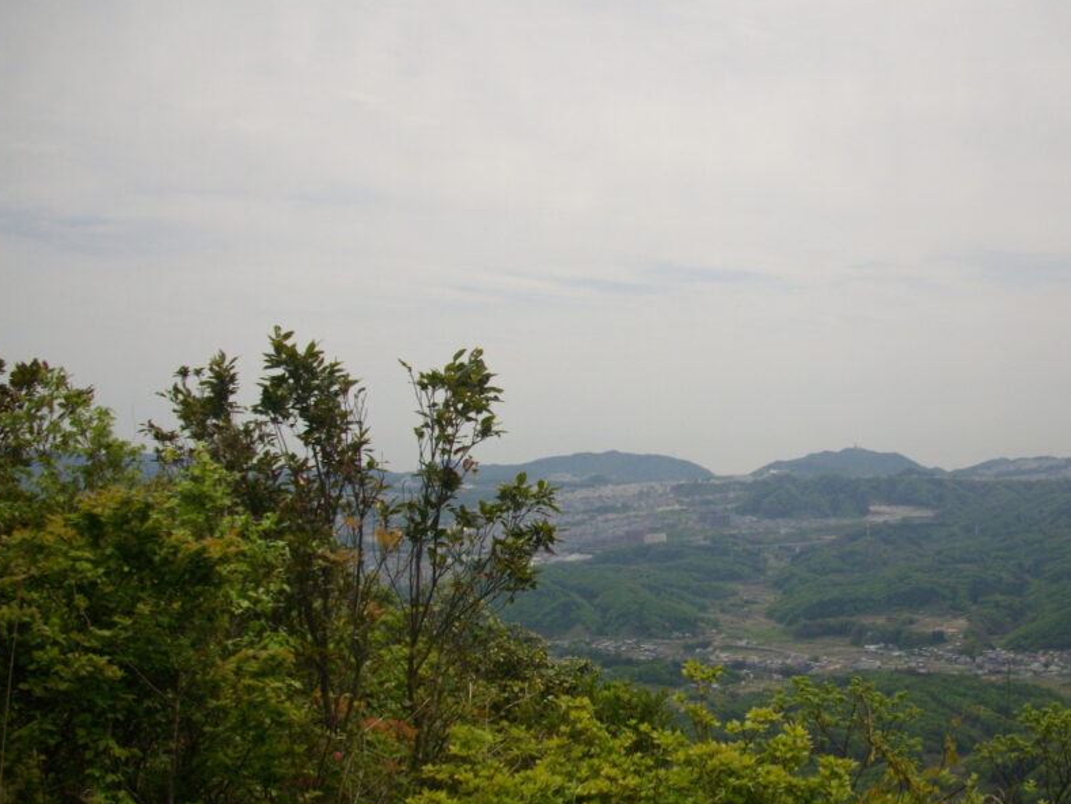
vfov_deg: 30.3
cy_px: 426
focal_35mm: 48
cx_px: 679
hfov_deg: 39.4
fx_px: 1485
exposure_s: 1/800
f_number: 5.6
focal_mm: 6.2
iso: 100
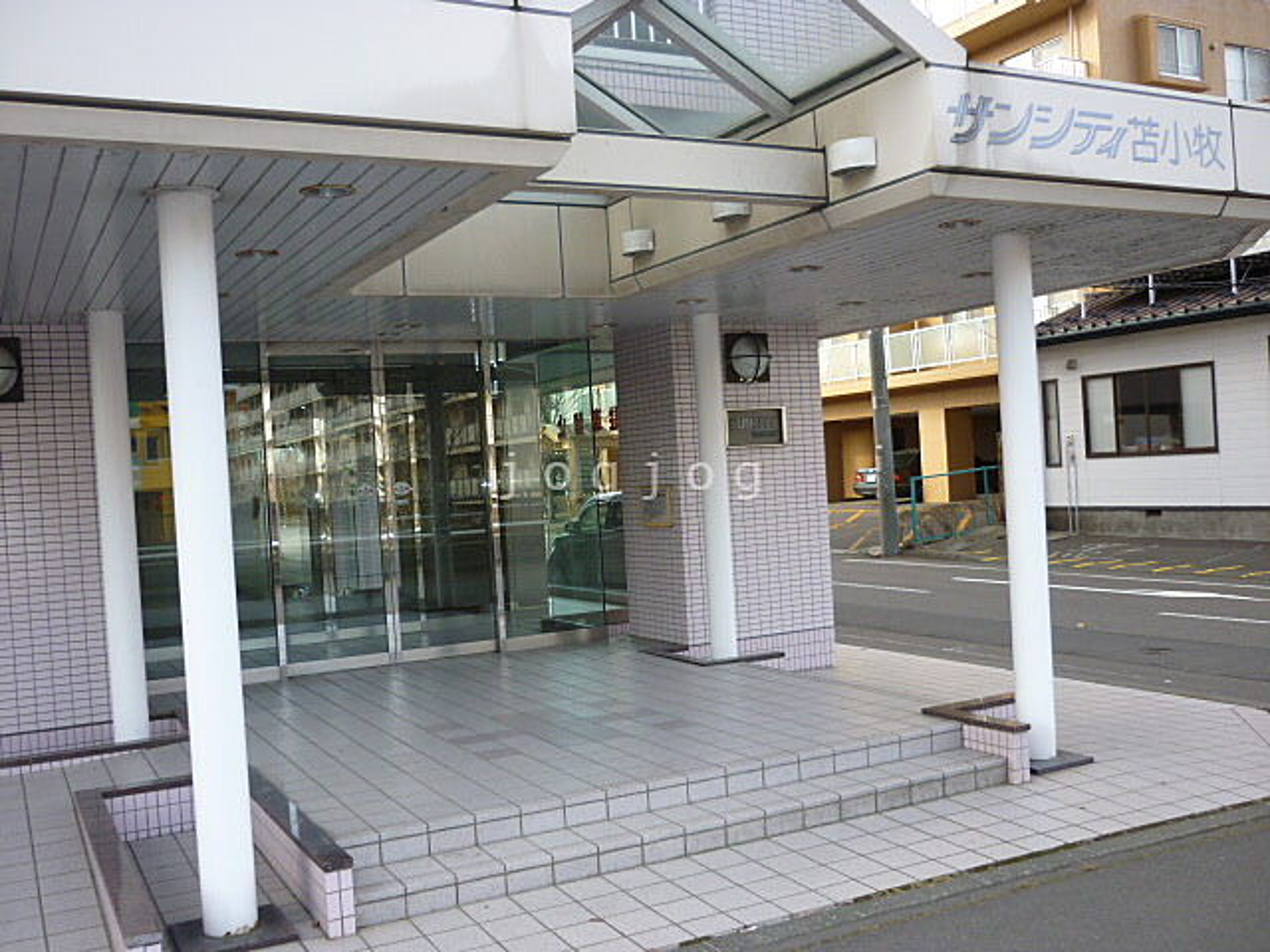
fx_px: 1211
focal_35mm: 33
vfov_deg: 42.9
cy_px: 476
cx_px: 635
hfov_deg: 55.4
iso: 100
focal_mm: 5.5
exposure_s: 1/200
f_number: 2.8
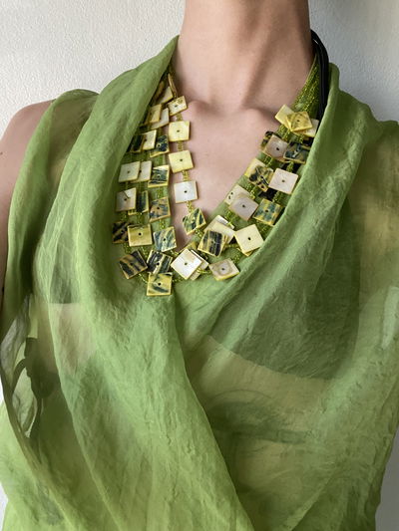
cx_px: 200
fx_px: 461
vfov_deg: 60.0
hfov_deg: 46.8
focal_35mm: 30
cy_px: 266
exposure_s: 1/60
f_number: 2.2
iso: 200
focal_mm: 2.71
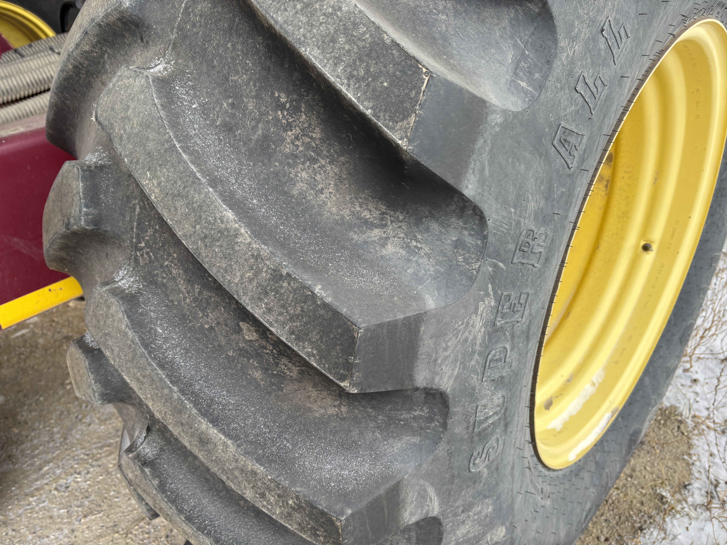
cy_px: 272
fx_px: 546
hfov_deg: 67.3
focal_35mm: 26
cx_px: 364
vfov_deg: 53.1
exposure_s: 1/121
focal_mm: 5.96
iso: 40
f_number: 1.6
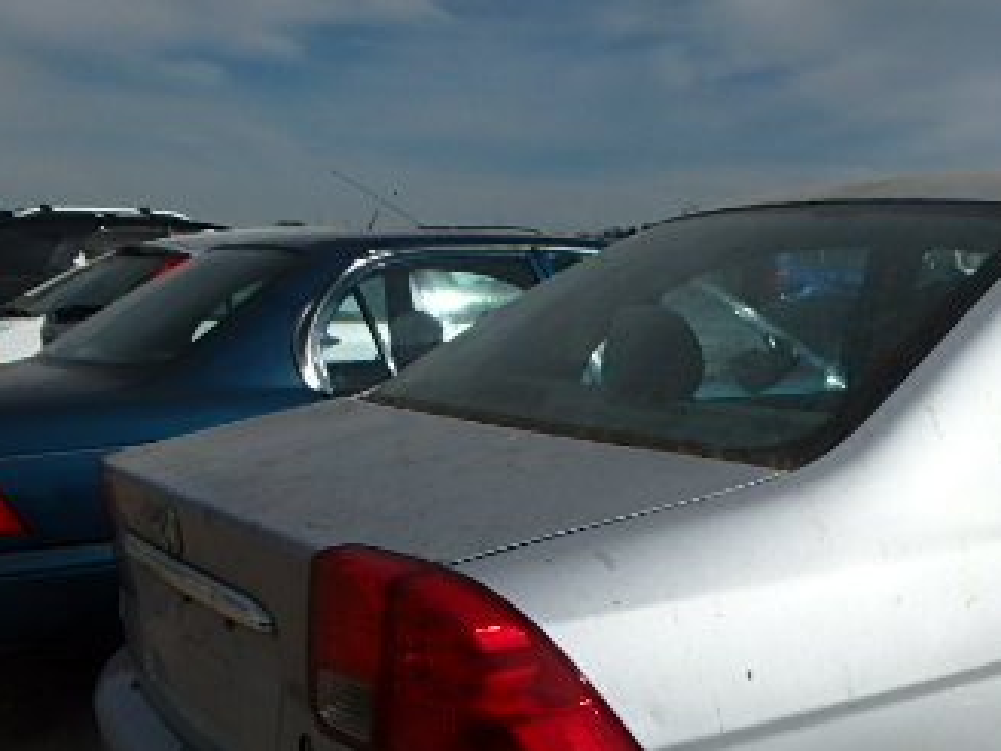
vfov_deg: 32.9
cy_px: 708
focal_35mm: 41
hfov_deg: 42.9
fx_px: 1186
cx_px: 848
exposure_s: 1/1250
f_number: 6
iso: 125
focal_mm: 3.7
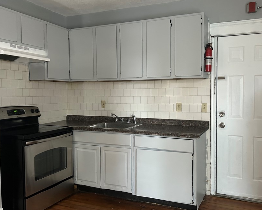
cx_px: 152
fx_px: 248
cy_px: 105
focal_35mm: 32
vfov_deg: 45.8
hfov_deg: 55.4
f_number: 1.5
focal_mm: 5.7
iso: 500
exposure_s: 1/40
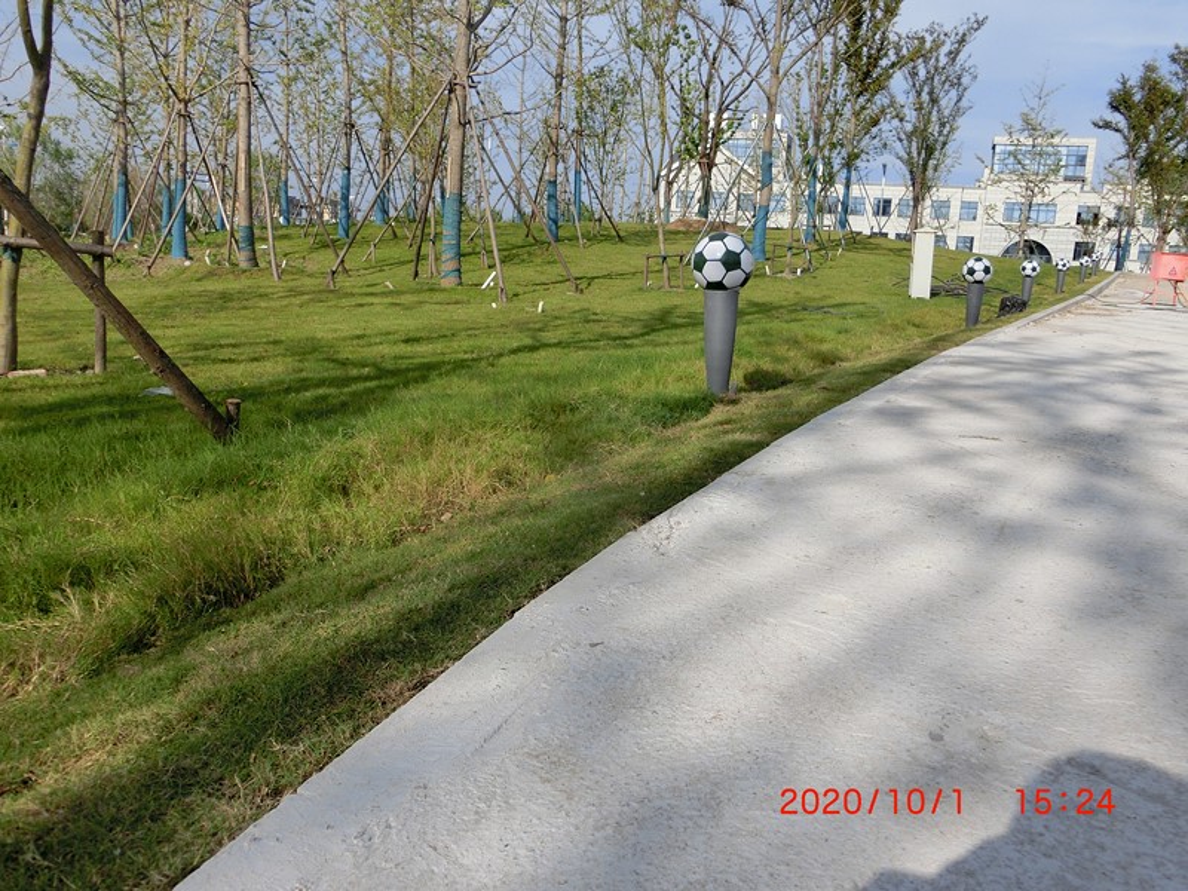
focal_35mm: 29
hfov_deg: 61.7
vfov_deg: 48.2
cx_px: 594
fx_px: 995
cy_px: 446
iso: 80
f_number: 7.4
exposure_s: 1/320
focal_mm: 5.2
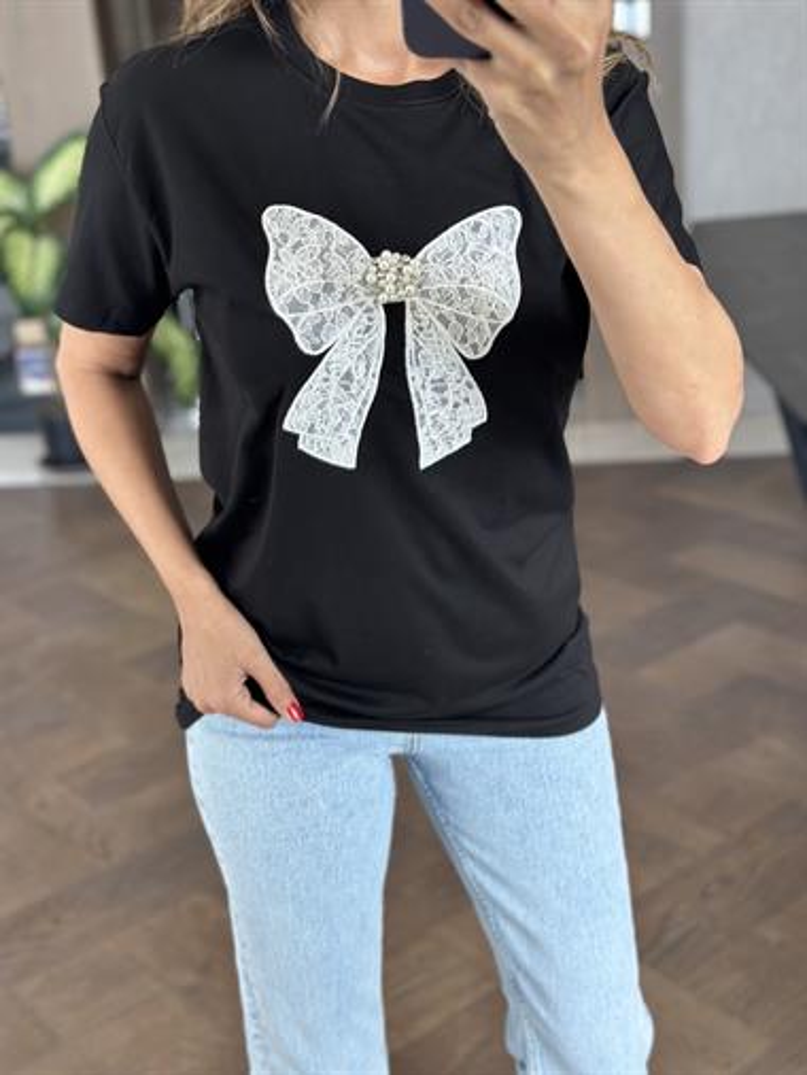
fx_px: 1491
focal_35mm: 48
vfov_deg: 39.6
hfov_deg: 30.3
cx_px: 404
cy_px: 538
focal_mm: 6.86
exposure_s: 1/143
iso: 125
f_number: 1.78
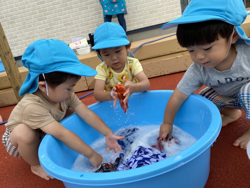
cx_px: 125
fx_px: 188
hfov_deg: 67.3
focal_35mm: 26
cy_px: 94
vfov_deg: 53.1
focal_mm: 4.25
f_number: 1.8
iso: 32
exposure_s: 1/715
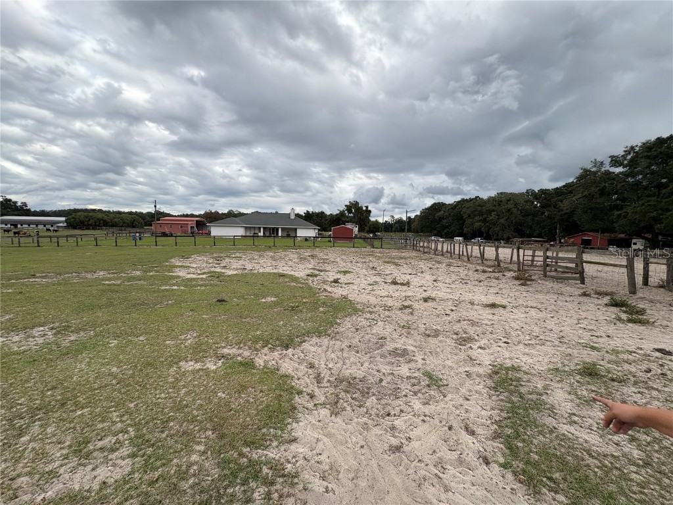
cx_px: 336
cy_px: 252
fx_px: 272
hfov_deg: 102.1
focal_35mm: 14
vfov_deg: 85.7
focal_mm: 2.22
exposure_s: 1/821
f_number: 2.2
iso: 40
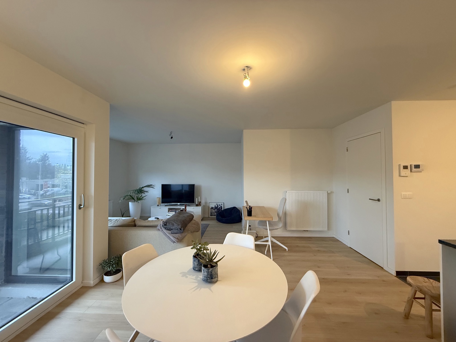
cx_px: 228
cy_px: 171
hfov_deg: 102.1
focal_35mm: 14
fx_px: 184
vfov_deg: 85.7
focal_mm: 2.22
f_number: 2.2
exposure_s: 1/50
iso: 500
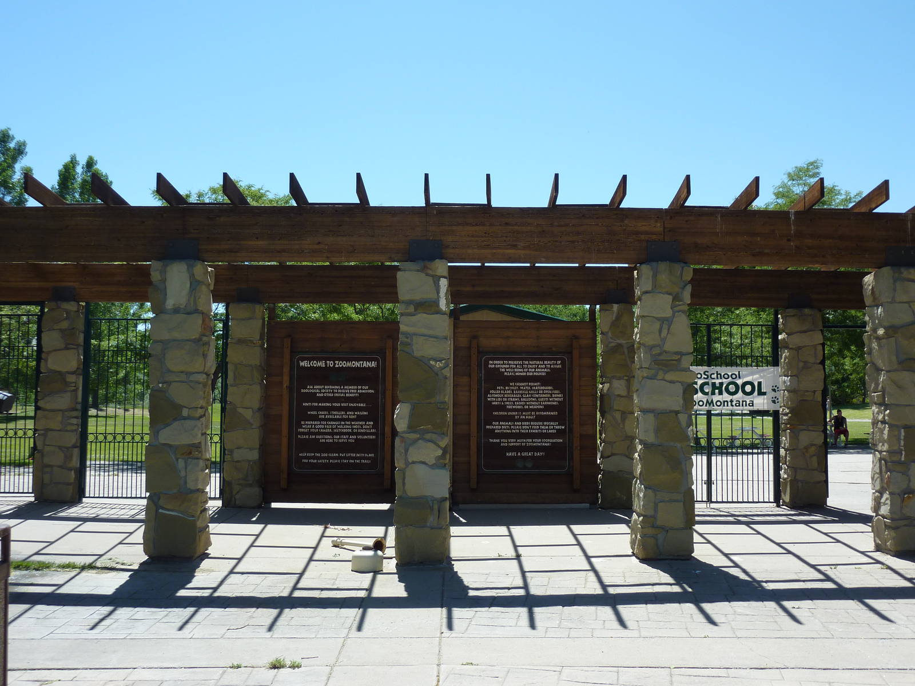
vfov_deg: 44.2
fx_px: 846
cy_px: 343
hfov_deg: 56.8
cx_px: 458
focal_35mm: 32
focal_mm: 5.3
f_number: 3.5
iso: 80
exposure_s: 1/640
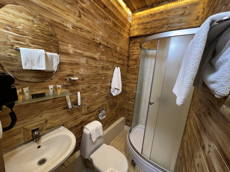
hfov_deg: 106.2
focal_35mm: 13
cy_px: 86
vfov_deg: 89.9
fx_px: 86
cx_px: 115
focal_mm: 1.57
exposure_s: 1/50
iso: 400
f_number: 1.8
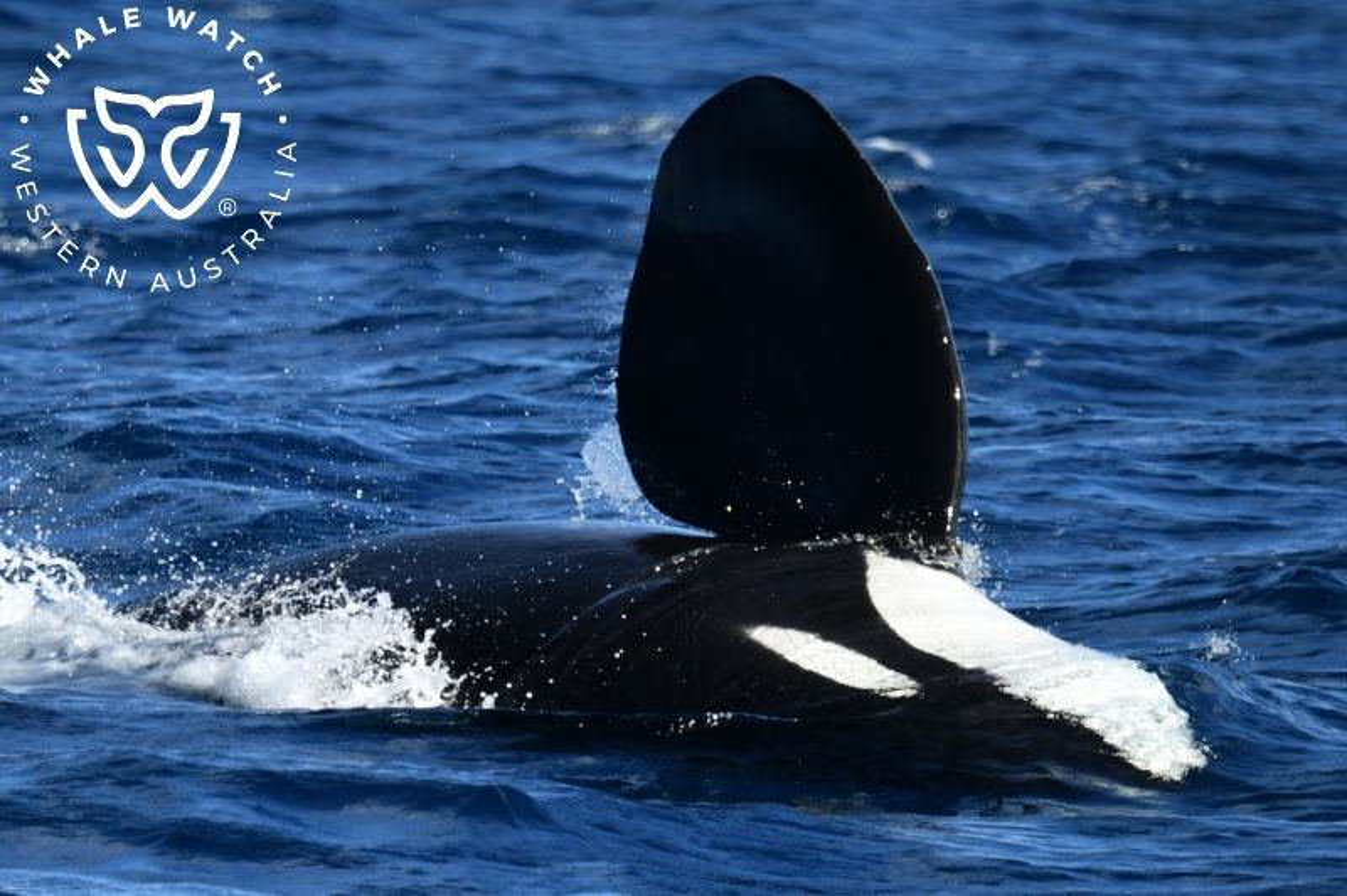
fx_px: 17945
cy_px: 448
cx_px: 674
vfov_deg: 2.9
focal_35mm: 480
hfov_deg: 4.3
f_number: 6.3
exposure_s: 1/8000
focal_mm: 480
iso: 1600
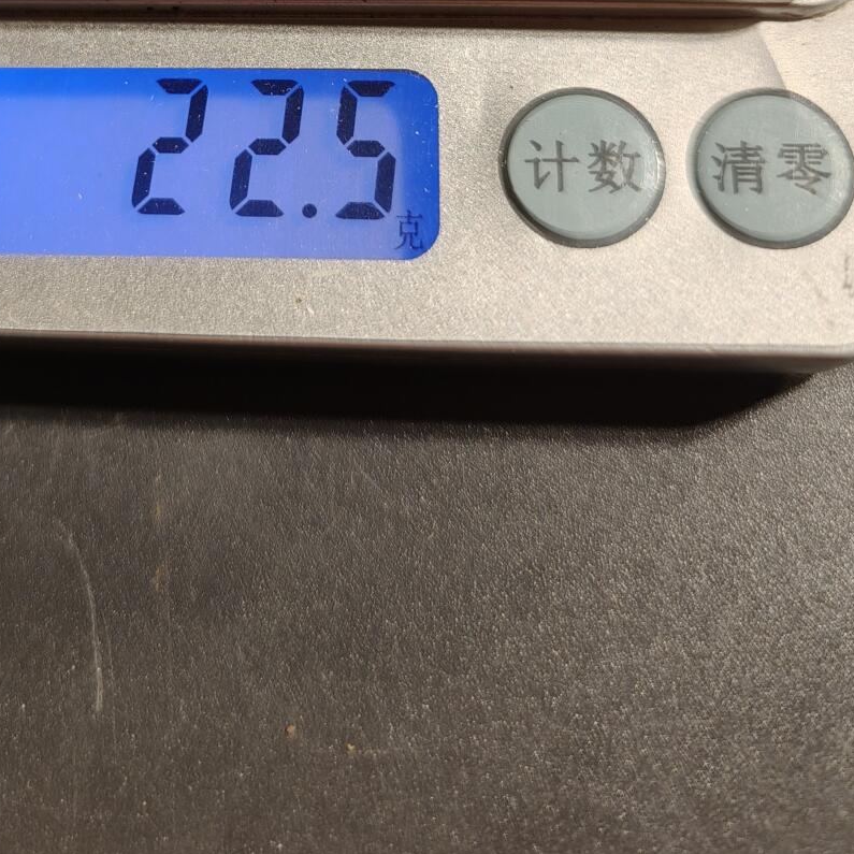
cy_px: -5
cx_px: 262
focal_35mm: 46
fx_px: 1284
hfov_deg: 36.3
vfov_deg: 33.6
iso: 100
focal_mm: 6.06
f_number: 1.6
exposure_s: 1/100
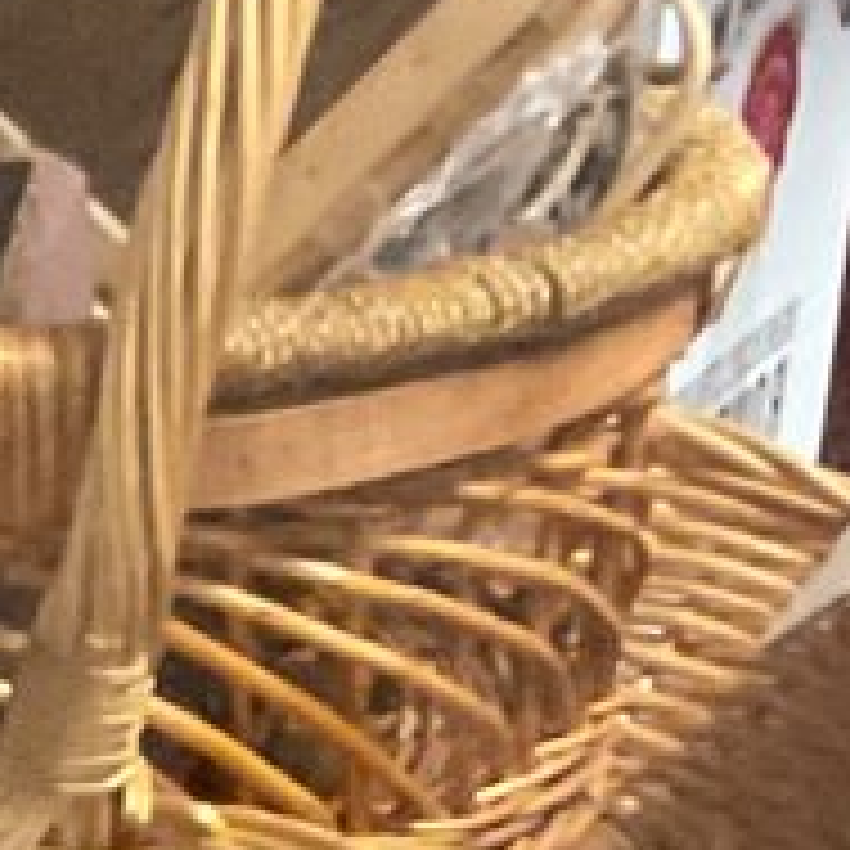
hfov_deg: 8.5
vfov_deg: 7.7
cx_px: -56
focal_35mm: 205
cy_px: 2341
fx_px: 5695
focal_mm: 3
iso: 400
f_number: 1.8
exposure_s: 1/30
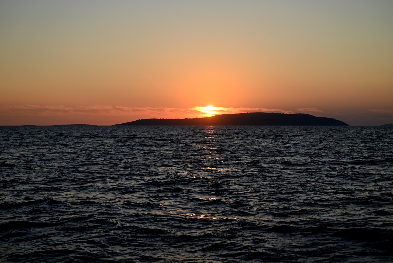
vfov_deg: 19.5
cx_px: 196
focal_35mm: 70
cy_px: 132
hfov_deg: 28.8
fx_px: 764
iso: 140
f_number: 5.6
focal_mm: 70
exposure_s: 1/500
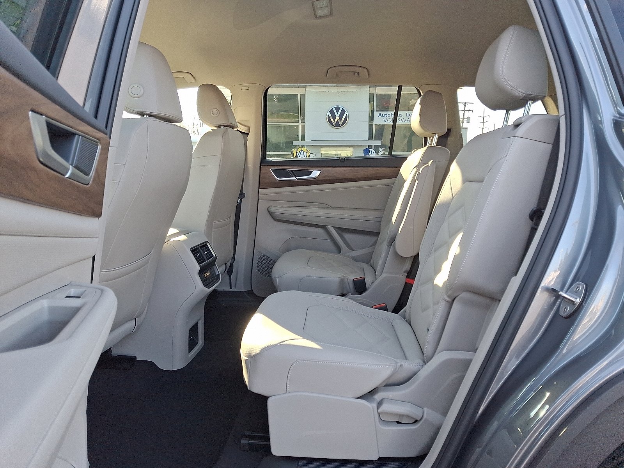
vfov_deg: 54.9
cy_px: 234
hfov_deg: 69.4
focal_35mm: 25
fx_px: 451
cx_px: 312
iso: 25
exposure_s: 1/120
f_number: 1.8
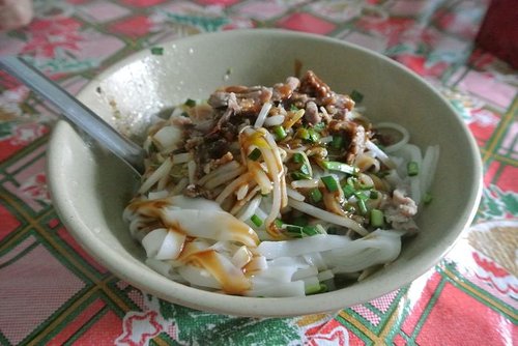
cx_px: 259
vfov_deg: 43.7
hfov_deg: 61.9
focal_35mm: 30
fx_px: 432
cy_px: 173
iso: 3200
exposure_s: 1/80
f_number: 3.5
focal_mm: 11.4
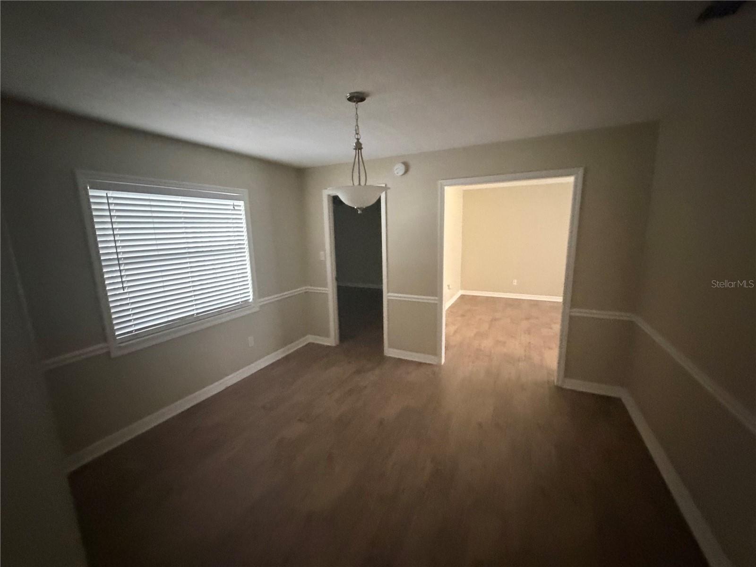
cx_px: 378
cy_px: 284
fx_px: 306
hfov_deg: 102.1
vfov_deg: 85.7
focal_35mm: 14
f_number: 2.2
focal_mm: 2.22
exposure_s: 1/40
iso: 1250
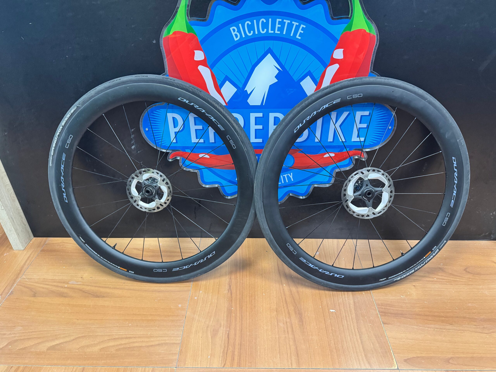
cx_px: 248
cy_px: 186
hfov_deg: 71.6
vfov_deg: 56.8
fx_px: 344
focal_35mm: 24
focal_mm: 6.76
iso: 500
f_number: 1.78
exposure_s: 1/50
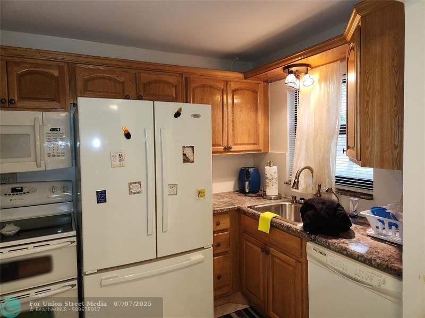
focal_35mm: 23
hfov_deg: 73.9
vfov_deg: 58.9
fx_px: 282
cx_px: 212
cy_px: 159
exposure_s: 1/40
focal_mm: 5.4
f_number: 1.8
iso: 100
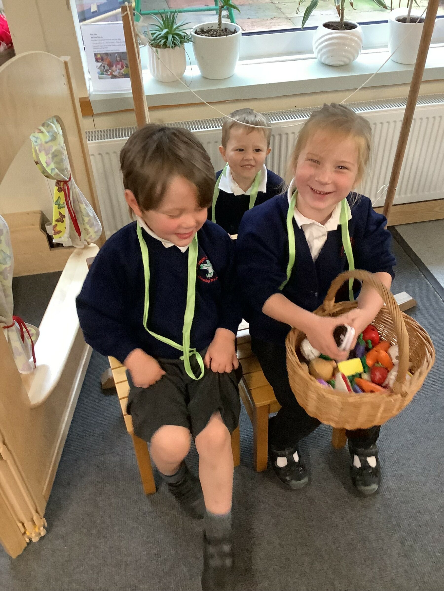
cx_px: 222
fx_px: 530
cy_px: 296
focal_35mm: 31
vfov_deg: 58.4
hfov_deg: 45.4
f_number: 2.4
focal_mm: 3.3
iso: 250
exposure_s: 1/33
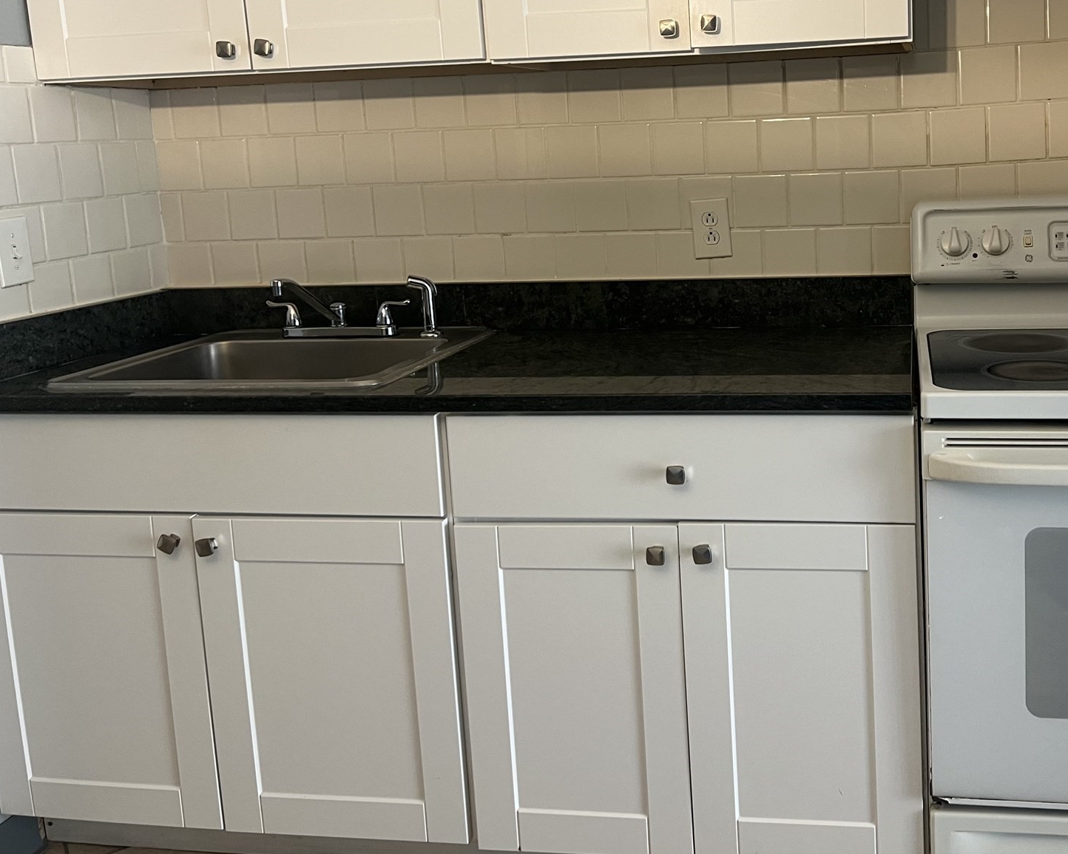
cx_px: 730
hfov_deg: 49.2
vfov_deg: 40.7
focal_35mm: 36
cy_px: 299
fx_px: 1138
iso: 100
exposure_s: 1/60
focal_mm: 5.7
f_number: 1.5
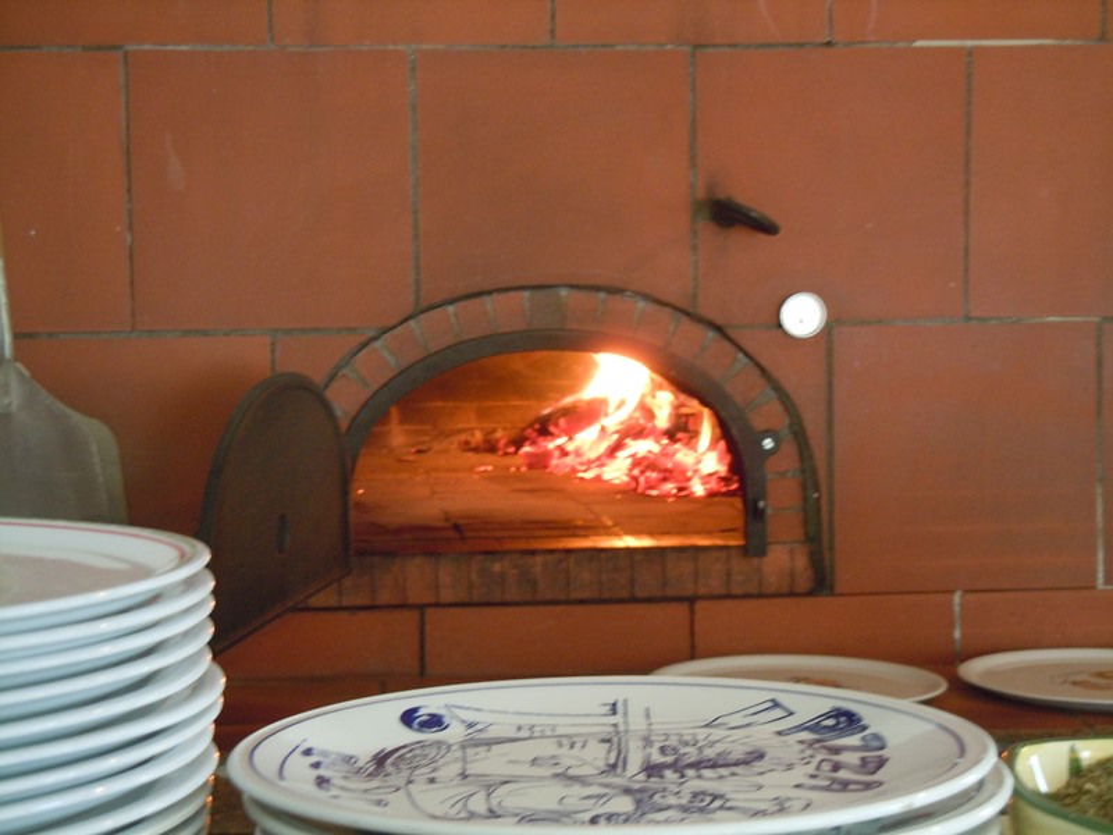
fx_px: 2476
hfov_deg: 25.3
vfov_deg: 19.1
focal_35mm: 77
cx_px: 556
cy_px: 418
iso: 400
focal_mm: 13.9
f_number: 4.3
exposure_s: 1/6
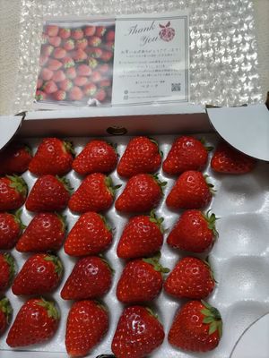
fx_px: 269
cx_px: 134
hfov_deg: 53.1
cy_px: 179
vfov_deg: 67.3
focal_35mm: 26
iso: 758
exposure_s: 1/50
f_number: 1.79
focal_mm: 4.8
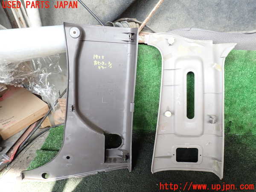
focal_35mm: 25
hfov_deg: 69.4
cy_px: 96
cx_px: 128
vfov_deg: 54.9
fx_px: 185
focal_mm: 4.5
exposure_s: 1/60
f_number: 2.8
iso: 100
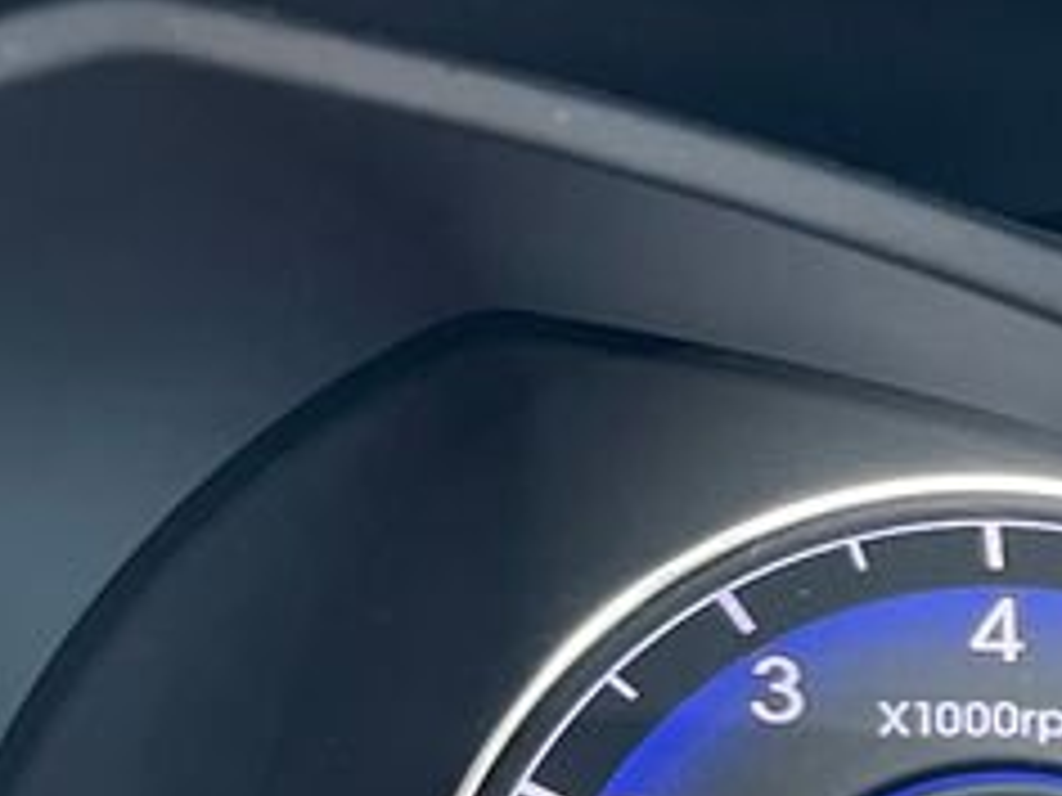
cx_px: 2084
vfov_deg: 12.9
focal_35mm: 113
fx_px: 3467
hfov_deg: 14.6
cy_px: 809
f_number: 1.6
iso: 125
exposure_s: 1/60
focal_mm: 5.1
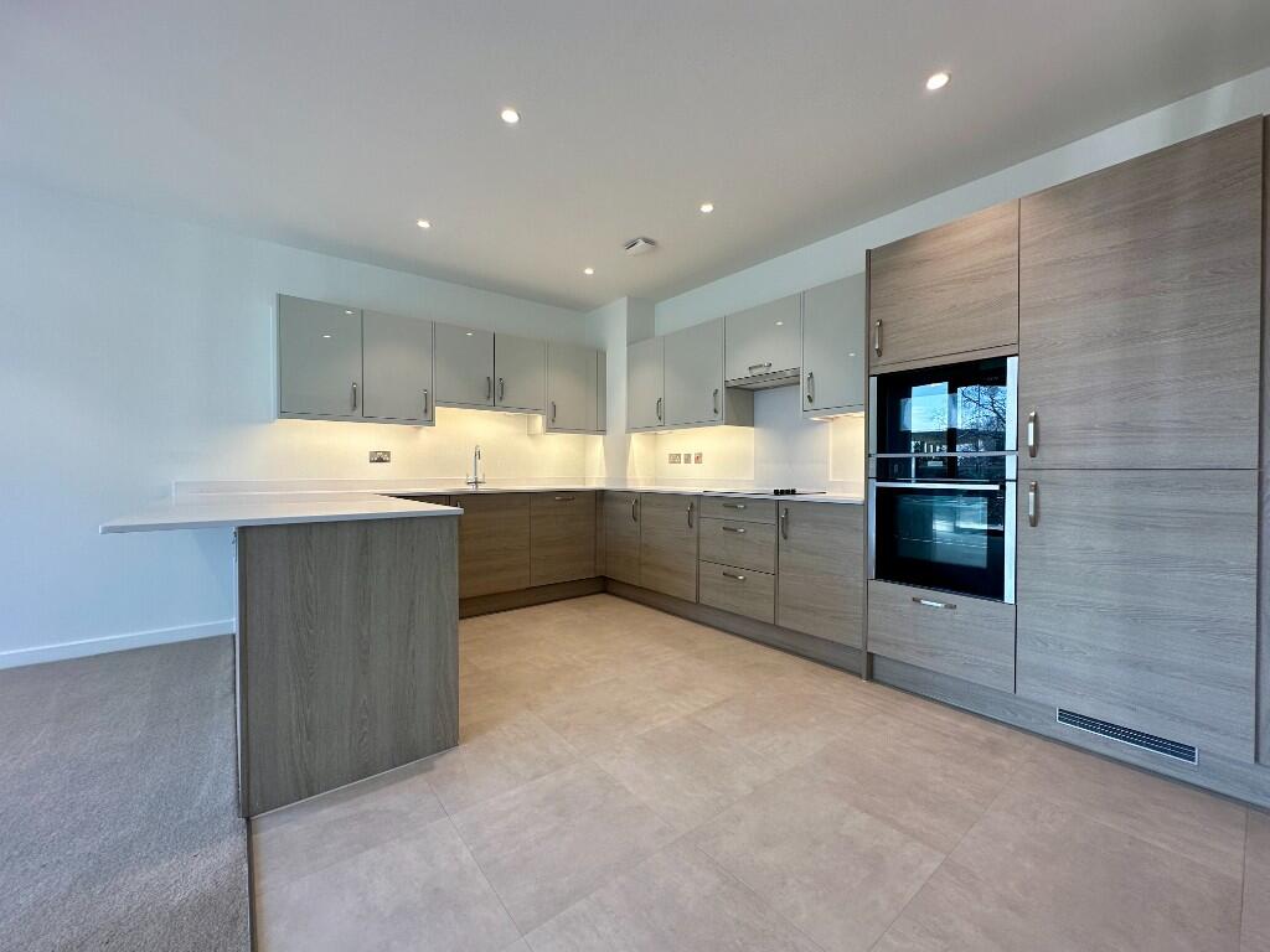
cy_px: 476
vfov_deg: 85.7
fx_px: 514
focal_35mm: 14
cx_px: 635
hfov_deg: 102.1
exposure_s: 1/100
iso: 80
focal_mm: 2.22
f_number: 2.2
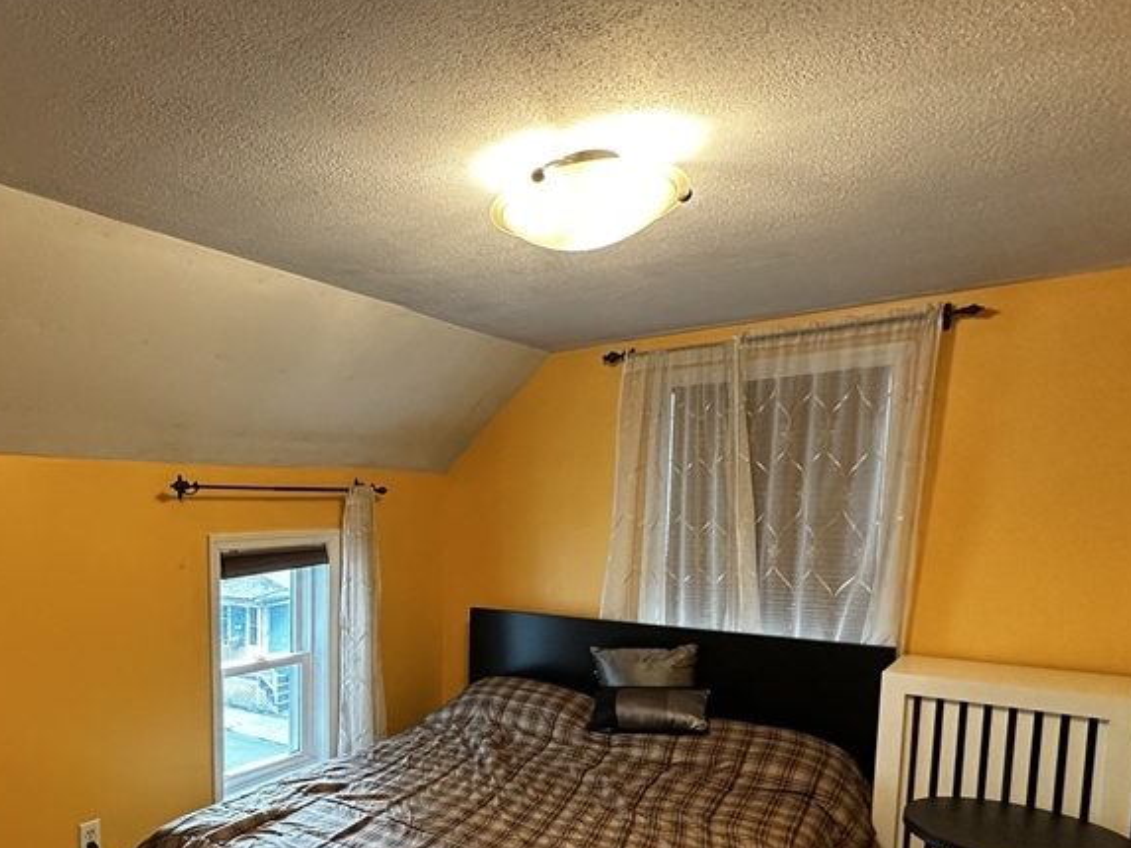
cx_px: 290
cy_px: 588
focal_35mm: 25
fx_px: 817
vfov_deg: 53.4
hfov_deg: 65.4
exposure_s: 1/60
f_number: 2.2
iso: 250
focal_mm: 2.22
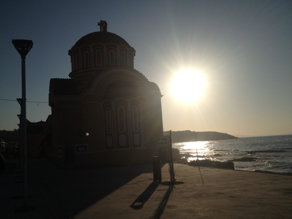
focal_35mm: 35
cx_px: 146
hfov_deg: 52.6
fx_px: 295
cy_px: 110
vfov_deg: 40.7
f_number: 2.4
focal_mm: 4.28
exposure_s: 1/13889
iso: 64
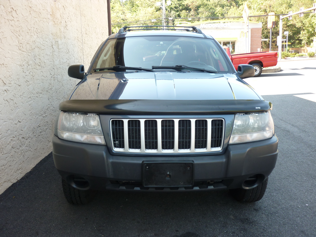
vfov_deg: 42.9
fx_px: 301
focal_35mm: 33
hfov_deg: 55.4
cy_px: 118
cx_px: 158
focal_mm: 5.5
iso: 80
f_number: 2.8
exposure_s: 1/80
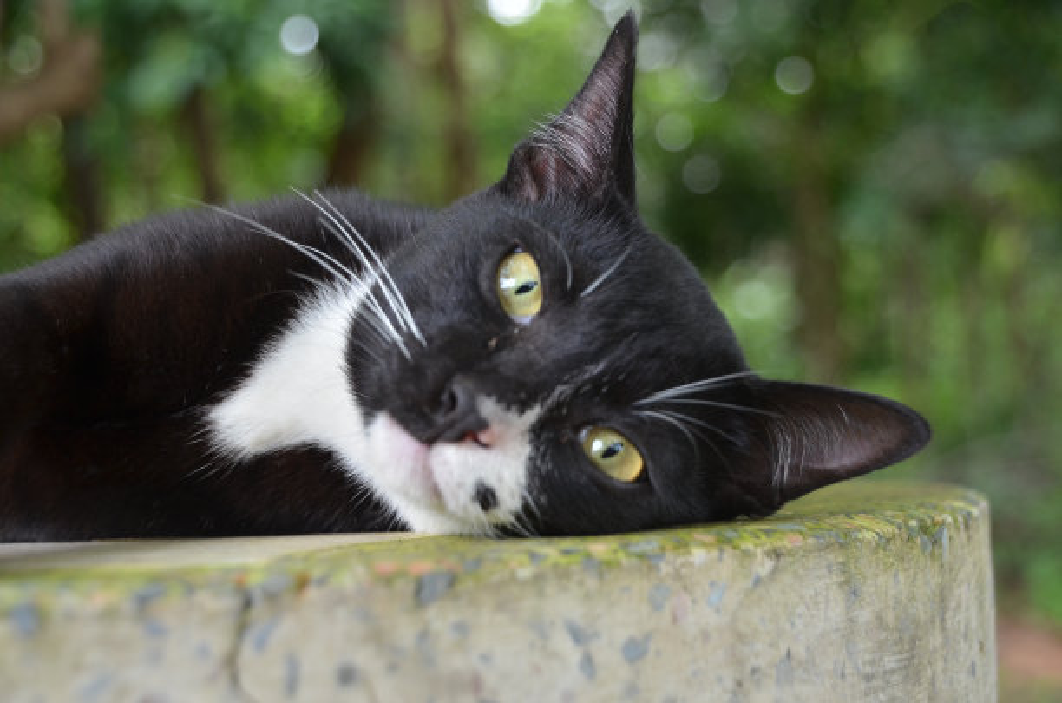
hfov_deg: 29.3
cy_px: 352
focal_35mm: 69
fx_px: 2031
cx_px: 531
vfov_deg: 19.6
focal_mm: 46
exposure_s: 1/125
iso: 250
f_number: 4.5
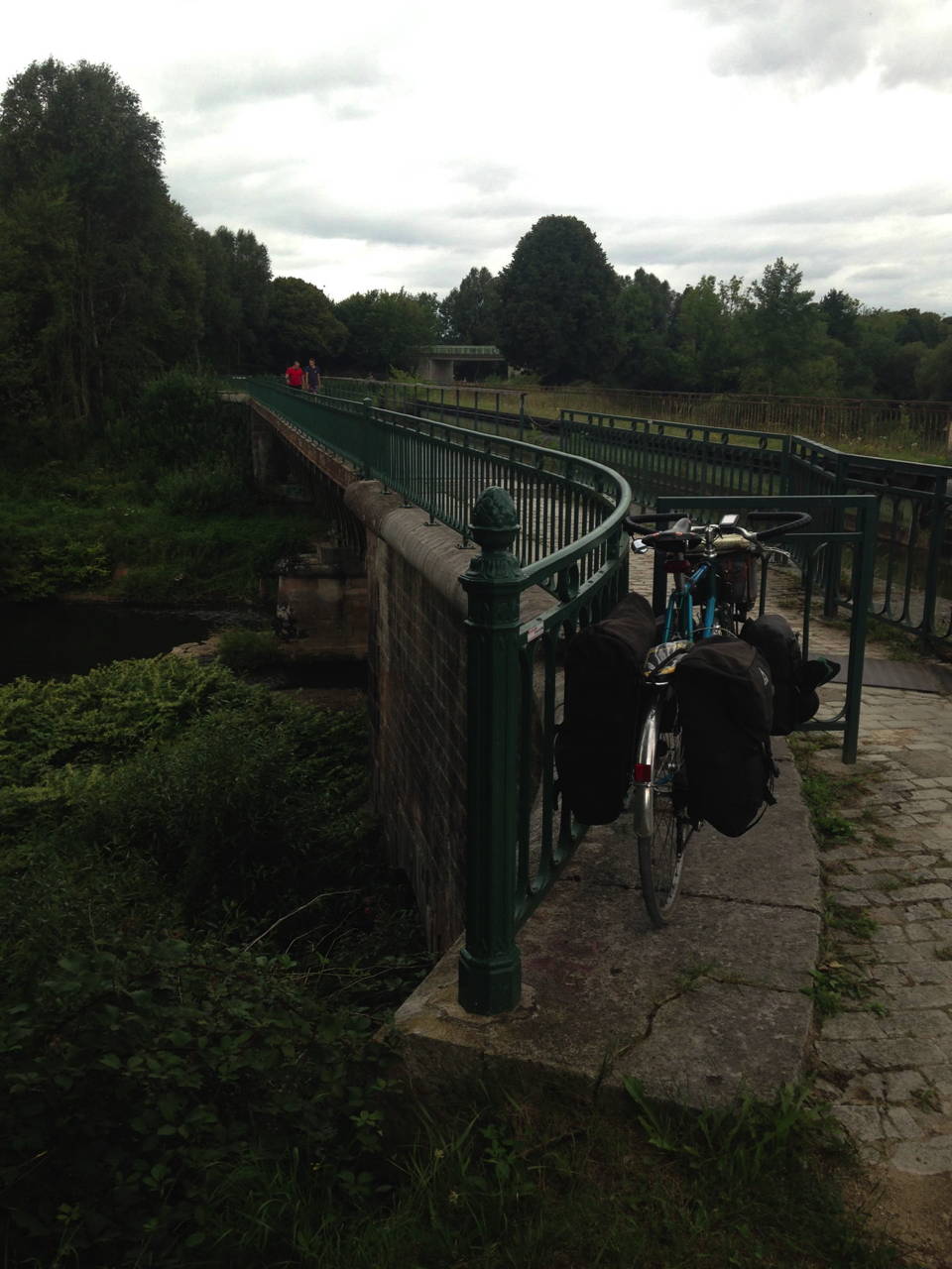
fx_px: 1210
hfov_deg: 42.9
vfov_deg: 55.4
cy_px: 634
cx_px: 476
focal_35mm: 33
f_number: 2.4
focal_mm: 4.12
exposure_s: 1/433
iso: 50
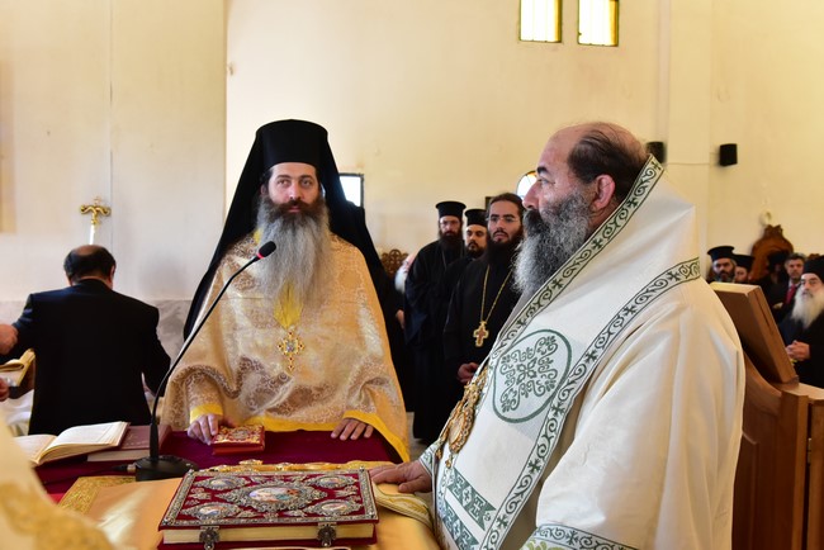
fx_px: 733
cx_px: 412
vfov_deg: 41.2
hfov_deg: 58.7
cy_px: 275
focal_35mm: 32
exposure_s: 1/160
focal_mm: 32
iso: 4000
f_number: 7.1
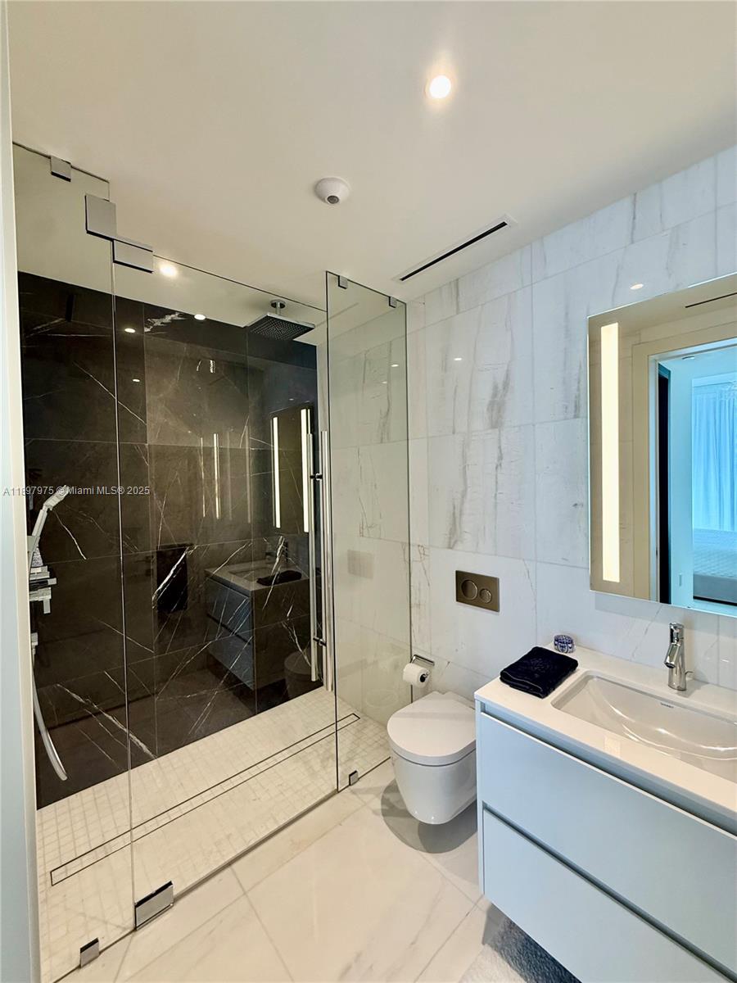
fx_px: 397
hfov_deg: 85.7
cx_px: 368
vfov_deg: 102.1
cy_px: 492
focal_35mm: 14
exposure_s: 1/120
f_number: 2.2
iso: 160
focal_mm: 2.22
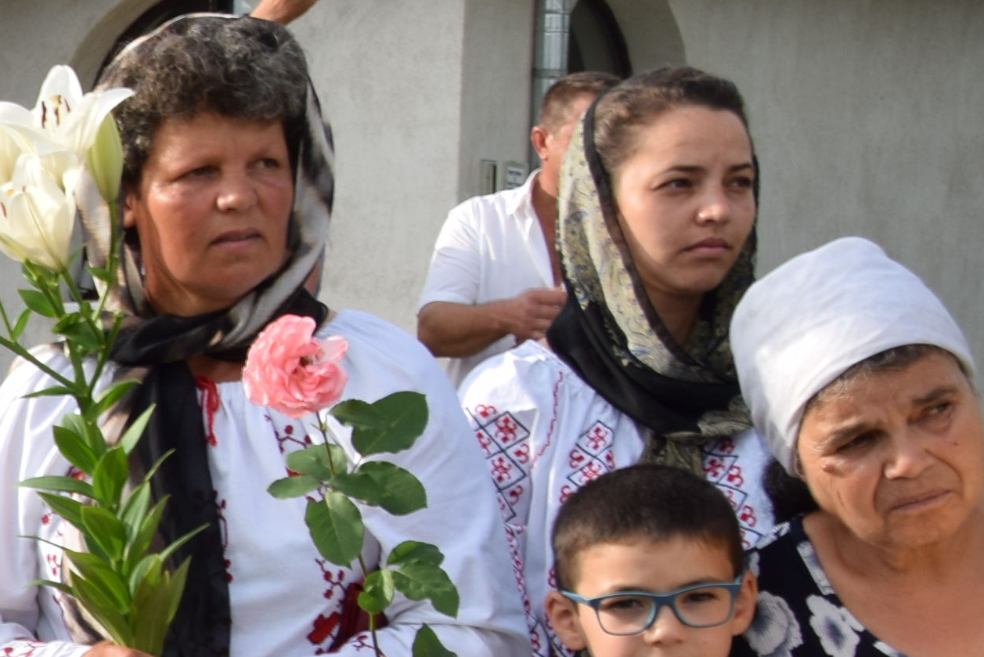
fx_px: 3226
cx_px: -769
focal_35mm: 118
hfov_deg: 15.1
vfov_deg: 11.4
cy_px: 733
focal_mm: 22
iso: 100
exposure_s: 1/100
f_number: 9
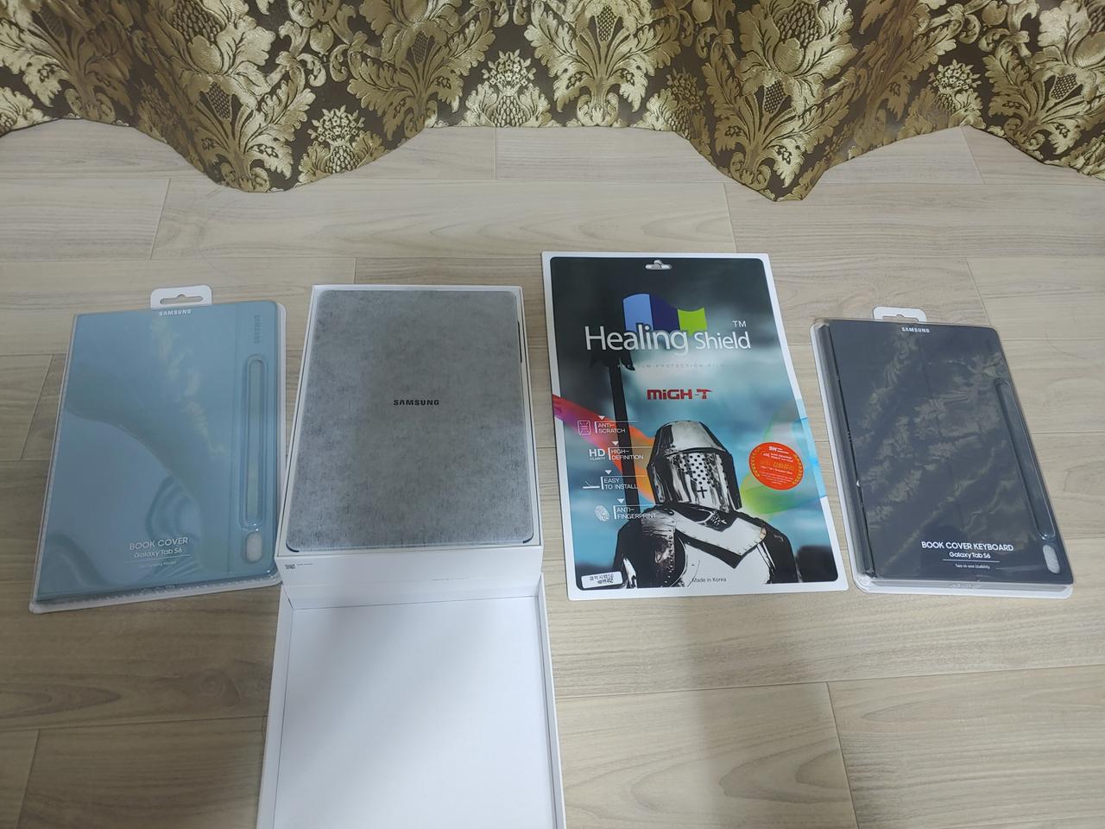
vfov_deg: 54.9
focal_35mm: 25
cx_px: 552
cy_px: 414
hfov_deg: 69.4
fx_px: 798
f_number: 1.5
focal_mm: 4.23
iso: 200
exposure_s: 1/30
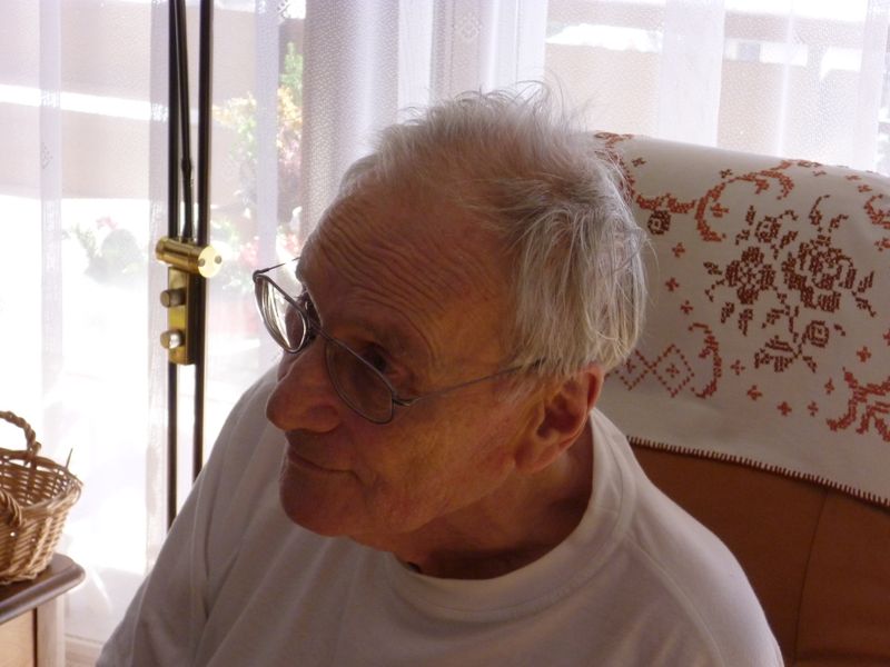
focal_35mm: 101
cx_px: 445
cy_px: 334
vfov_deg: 14.6
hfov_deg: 19.4
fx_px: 2597
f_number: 5.6
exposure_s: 1/60
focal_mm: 18
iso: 400
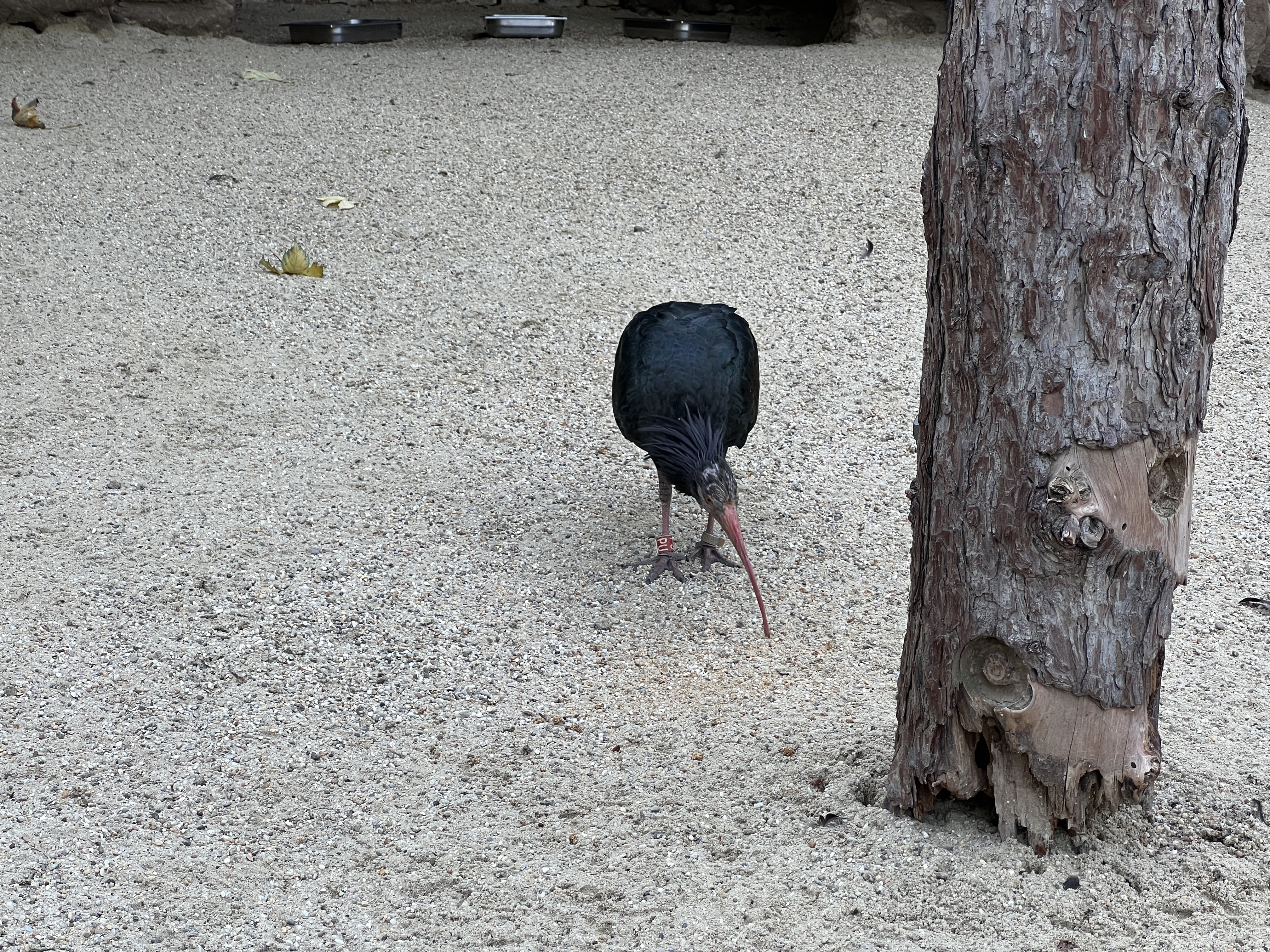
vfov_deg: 19.1
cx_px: 635
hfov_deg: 25.3
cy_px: 476
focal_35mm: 77
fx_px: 2825
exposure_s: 1/122
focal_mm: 9
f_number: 2.8
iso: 50
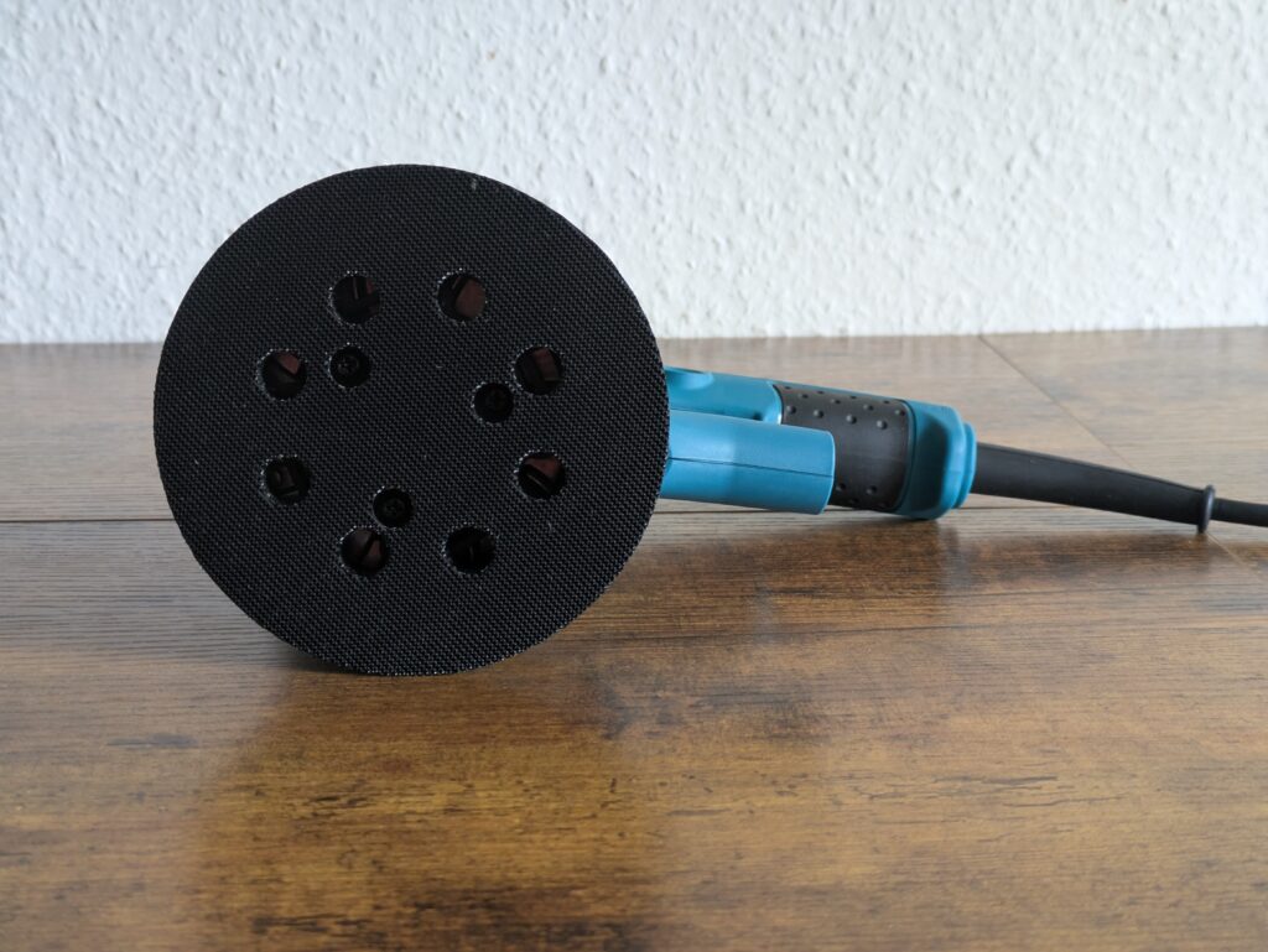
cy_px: 476
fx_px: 1869
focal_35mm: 51
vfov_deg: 28.6
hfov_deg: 37.5
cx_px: 634
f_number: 1.89
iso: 89
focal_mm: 5.43
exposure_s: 1/25
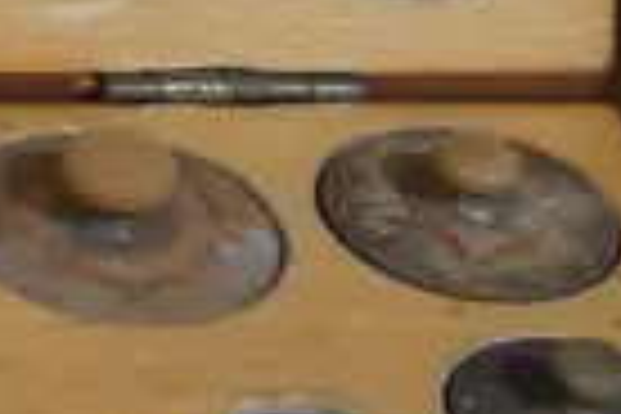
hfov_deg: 6.1
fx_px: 5330
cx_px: -1341
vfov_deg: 4.3
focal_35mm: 309
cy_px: -598
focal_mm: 20
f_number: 5.6
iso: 1600
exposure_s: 1/60
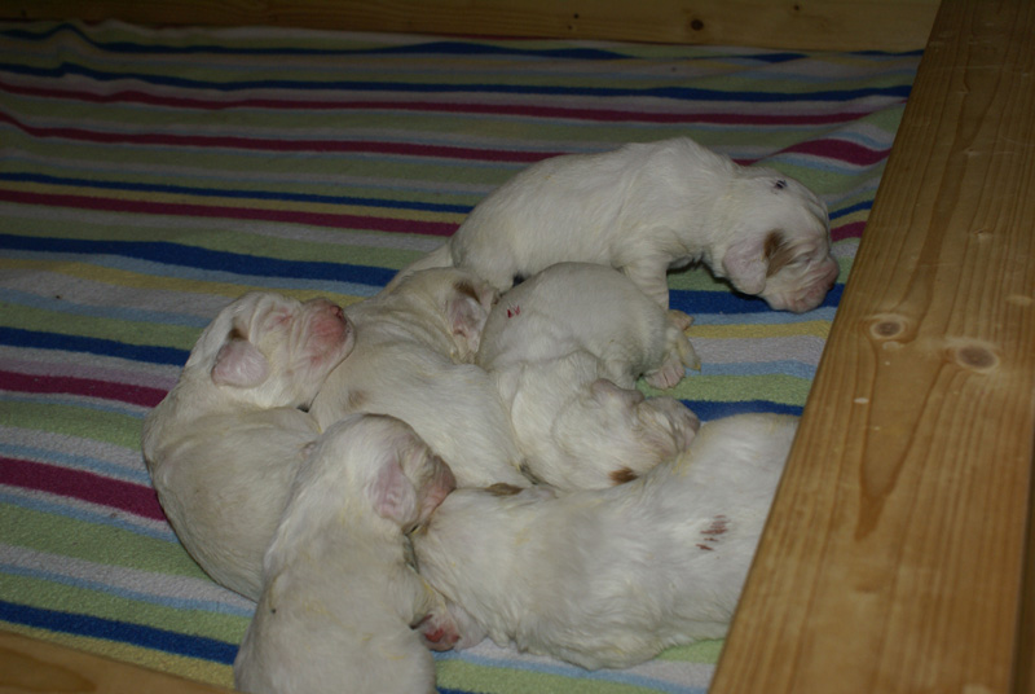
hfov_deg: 43.5
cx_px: 518
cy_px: 347
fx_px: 1296
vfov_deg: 30.0
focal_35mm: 45
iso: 400
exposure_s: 1/60
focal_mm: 30
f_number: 5.6
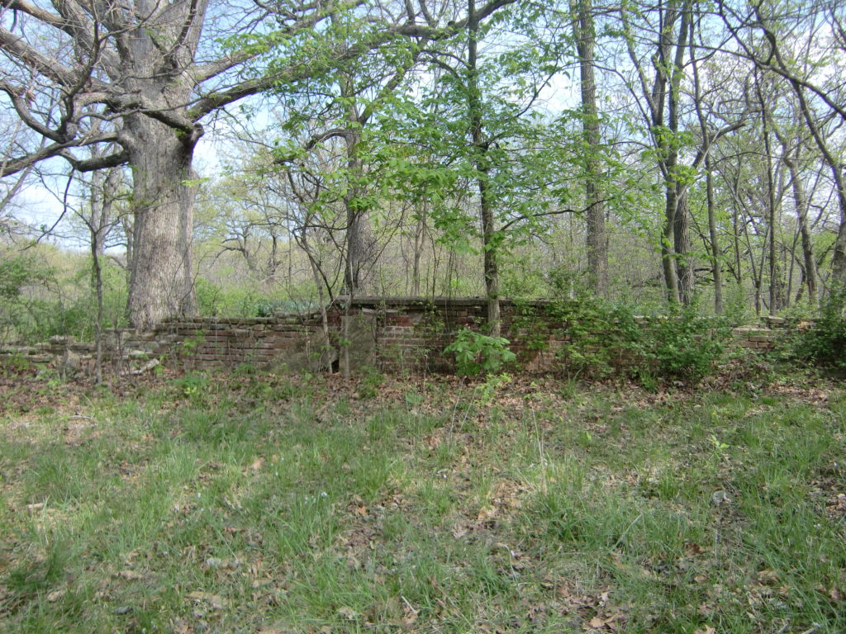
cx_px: 423
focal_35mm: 28
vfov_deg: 49.7
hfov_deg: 63.4
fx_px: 684
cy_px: 317
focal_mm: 4.9
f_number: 2.6
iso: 64
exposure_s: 1/400
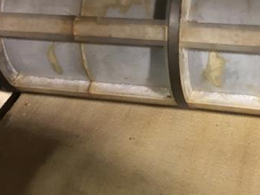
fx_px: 428
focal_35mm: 57
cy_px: 32
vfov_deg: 25.1
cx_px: 181
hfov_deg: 33.4
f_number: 1.8
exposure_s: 1/4
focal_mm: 4
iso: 125
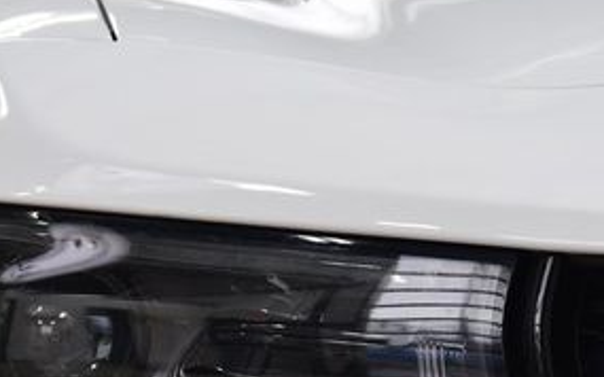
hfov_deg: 8.7
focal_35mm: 240
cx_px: 231
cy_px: 355
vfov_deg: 5.5
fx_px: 3950
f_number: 7.1
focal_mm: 70
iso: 560
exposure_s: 1/30
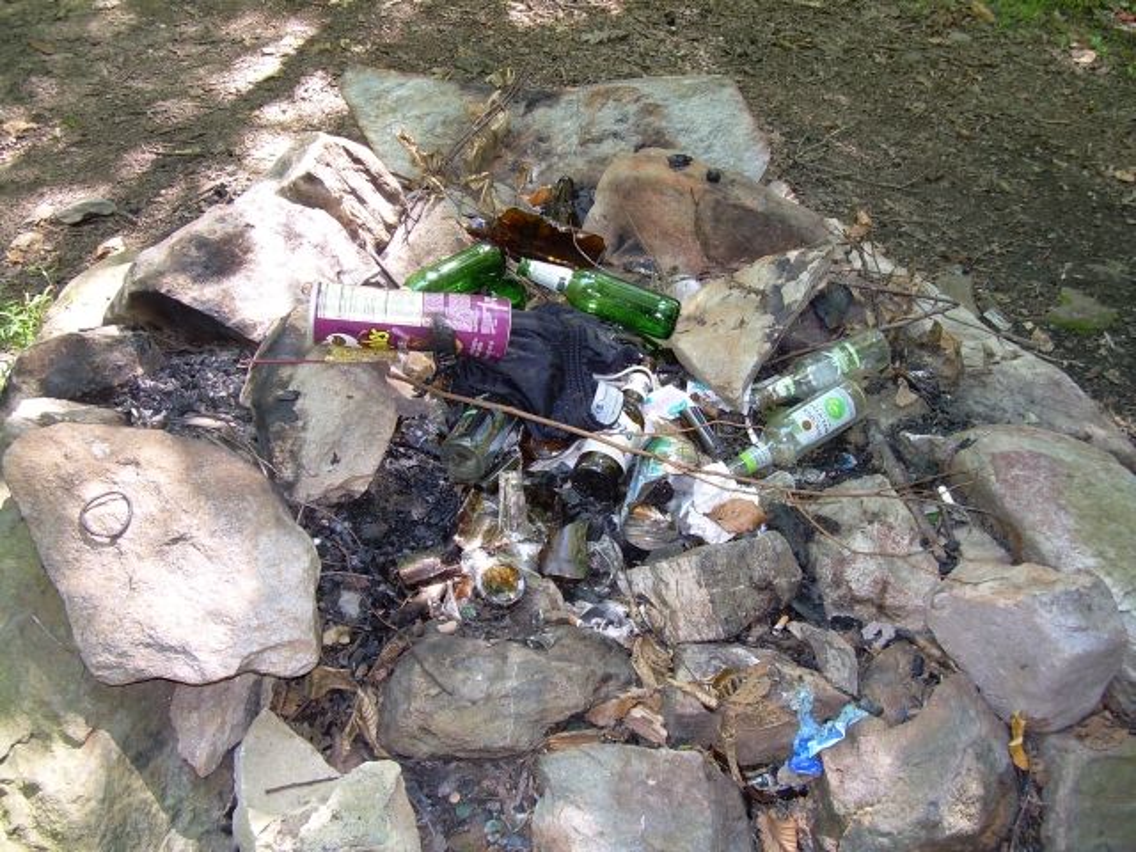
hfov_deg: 49.0
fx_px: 1247
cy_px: 426
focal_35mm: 38
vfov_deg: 37.7
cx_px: 568
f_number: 2.8
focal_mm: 6.3
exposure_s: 1/30
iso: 50
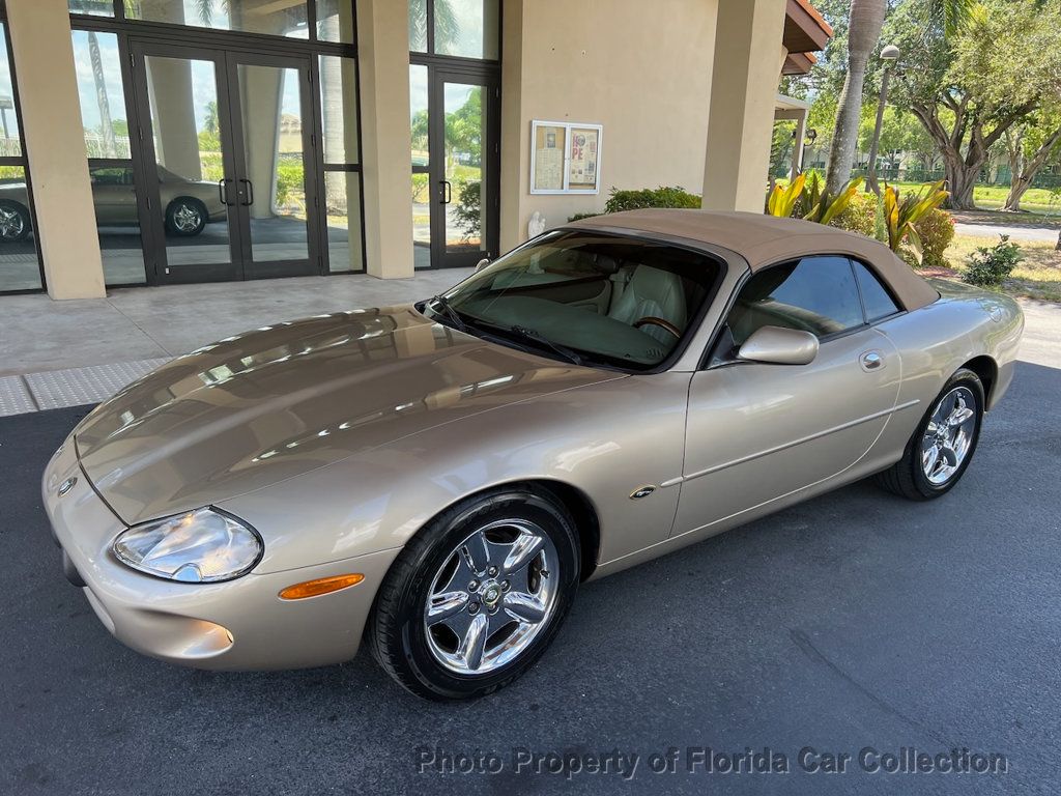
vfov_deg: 53.1
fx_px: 797
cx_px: 530
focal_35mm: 26
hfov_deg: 67.3
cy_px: 398
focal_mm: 5.7
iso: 50
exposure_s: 1/394
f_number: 1.5
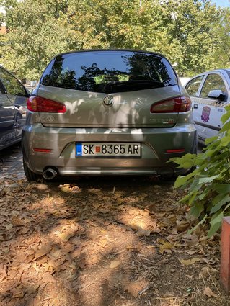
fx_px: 230
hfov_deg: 53.1
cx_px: 115
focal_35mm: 26
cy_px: 153
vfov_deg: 67.3
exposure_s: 1/212
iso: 32
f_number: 1.8
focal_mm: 4.25
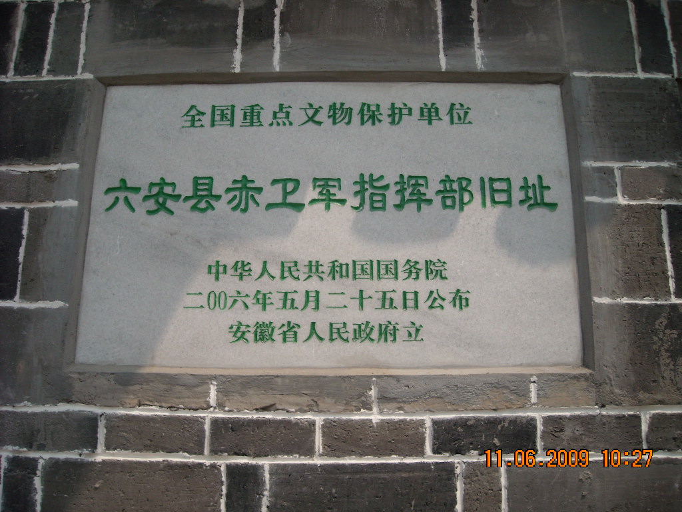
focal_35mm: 35
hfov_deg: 52.6
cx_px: 341
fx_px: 690
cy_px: 256
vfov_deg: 40.7
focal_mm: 5.7
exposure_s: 1/369
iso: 64
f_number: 5.6
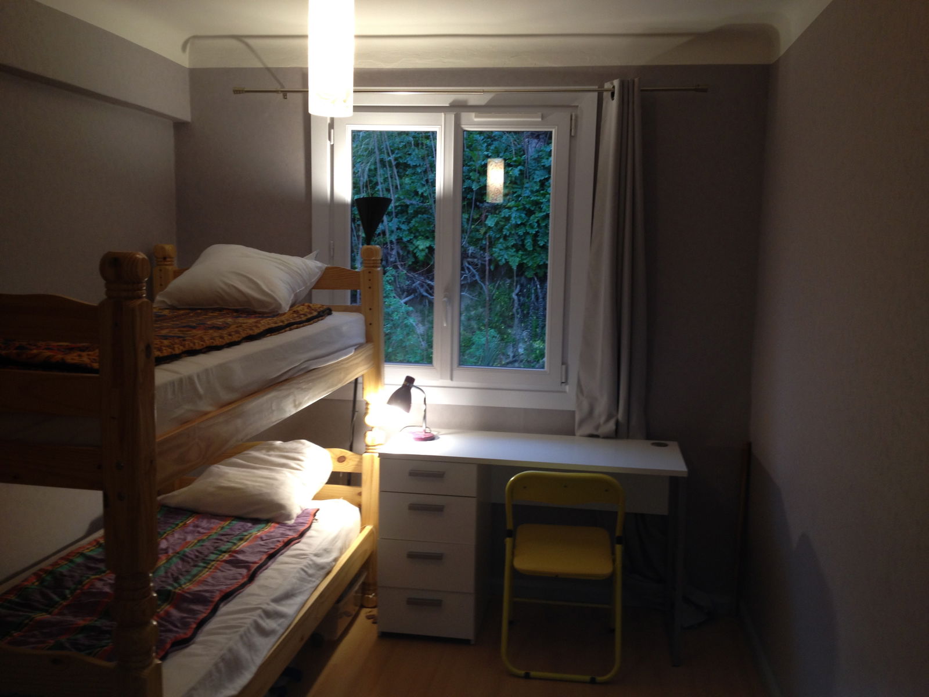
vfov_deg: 40.7
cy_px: 348
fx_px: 939
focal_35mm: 35
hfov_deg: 52.6
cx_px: 464
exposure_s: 1/20
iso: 50
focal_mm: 4.28
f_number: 2.4
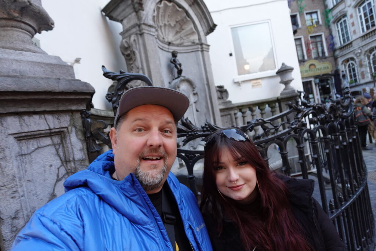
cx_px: 188
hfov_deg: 90.0
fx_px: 188
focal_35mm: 18
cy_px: 126
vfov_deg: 67.4
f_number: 1.8
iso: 400
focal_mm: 6.9
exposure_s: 1/80
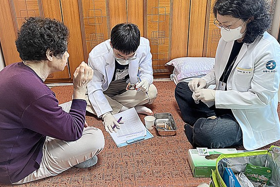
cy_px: 76
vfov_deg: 44.8
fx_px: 226
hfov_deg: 63.6
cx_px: 132
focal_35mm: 29
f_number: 1.6
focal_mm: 5.1
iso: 125
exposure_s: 1/60
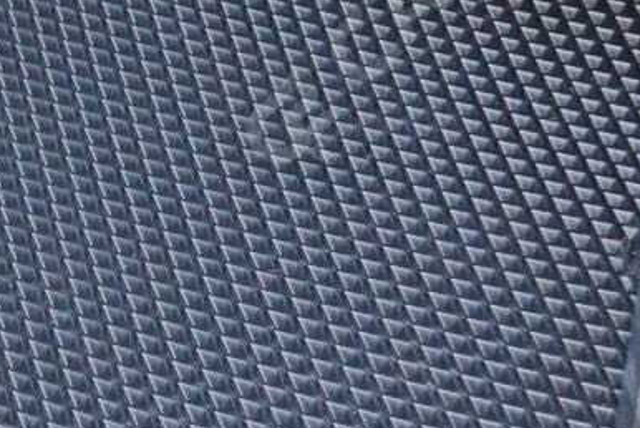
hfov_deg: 14.1
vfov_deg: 9.7
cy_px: 357
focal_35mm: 141
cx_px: -121
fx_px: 2508
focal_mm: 26
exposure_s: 1/20
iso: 3200
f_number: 4.2
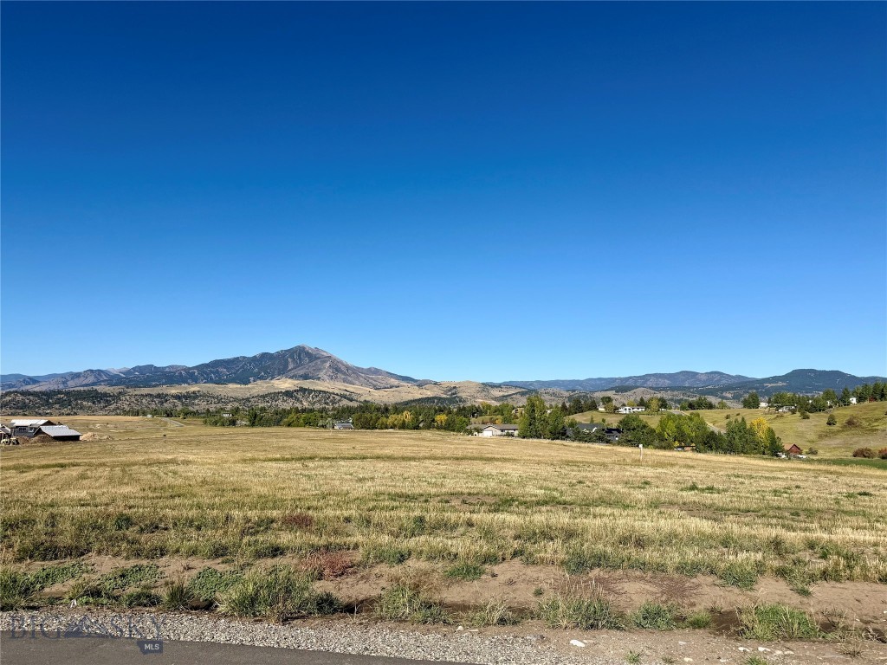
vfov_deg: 56.8
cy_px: 332
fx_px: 615
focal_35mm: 24
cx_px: 444
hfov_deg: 71.6
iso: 80
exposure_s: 1/6711
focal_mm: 6.76
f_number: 1.78
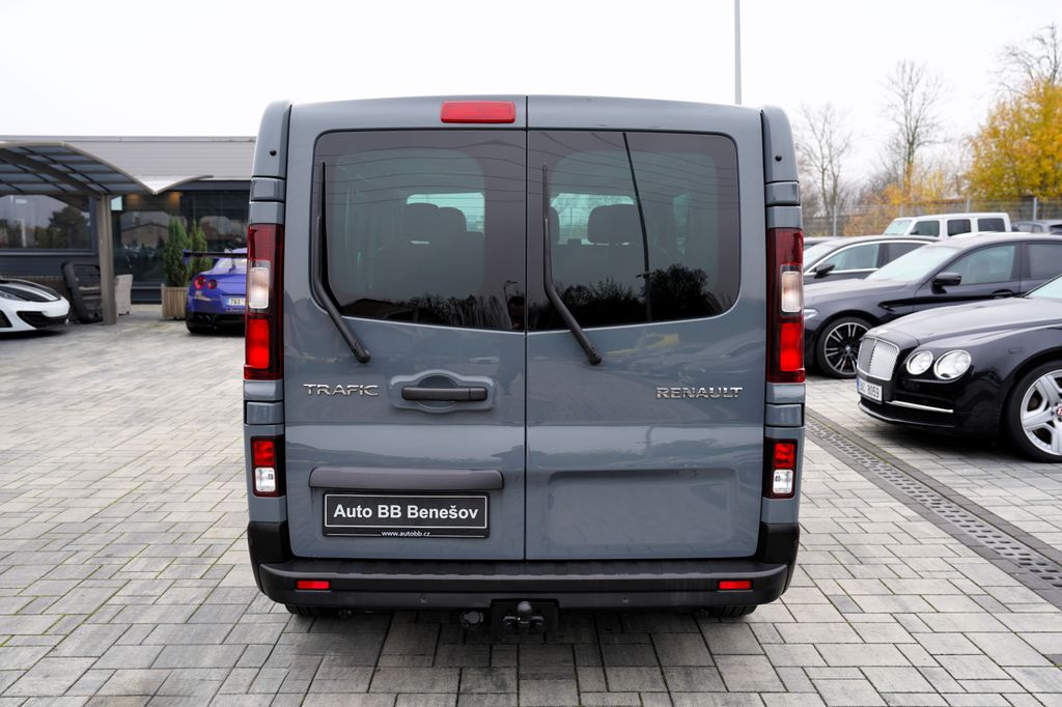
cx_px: 531
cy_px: 354
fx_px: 973
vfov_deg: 39.9
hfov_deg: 57.2
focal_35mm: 33
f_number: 4
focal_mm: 33
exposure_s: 1/80
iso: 100
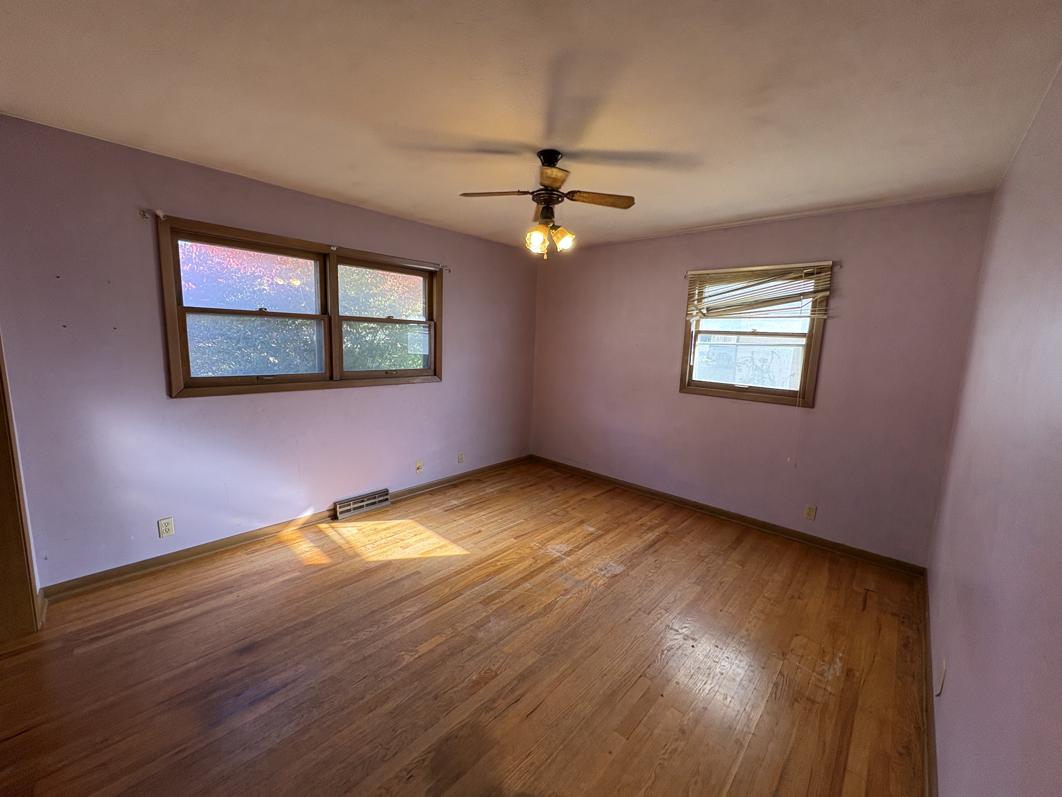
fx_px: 430
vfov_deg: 85.7
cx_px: 531
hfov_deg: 102.1
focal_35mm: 14
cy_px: 398
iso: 160
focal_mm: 2.22
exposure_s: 1/99
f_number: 2.2
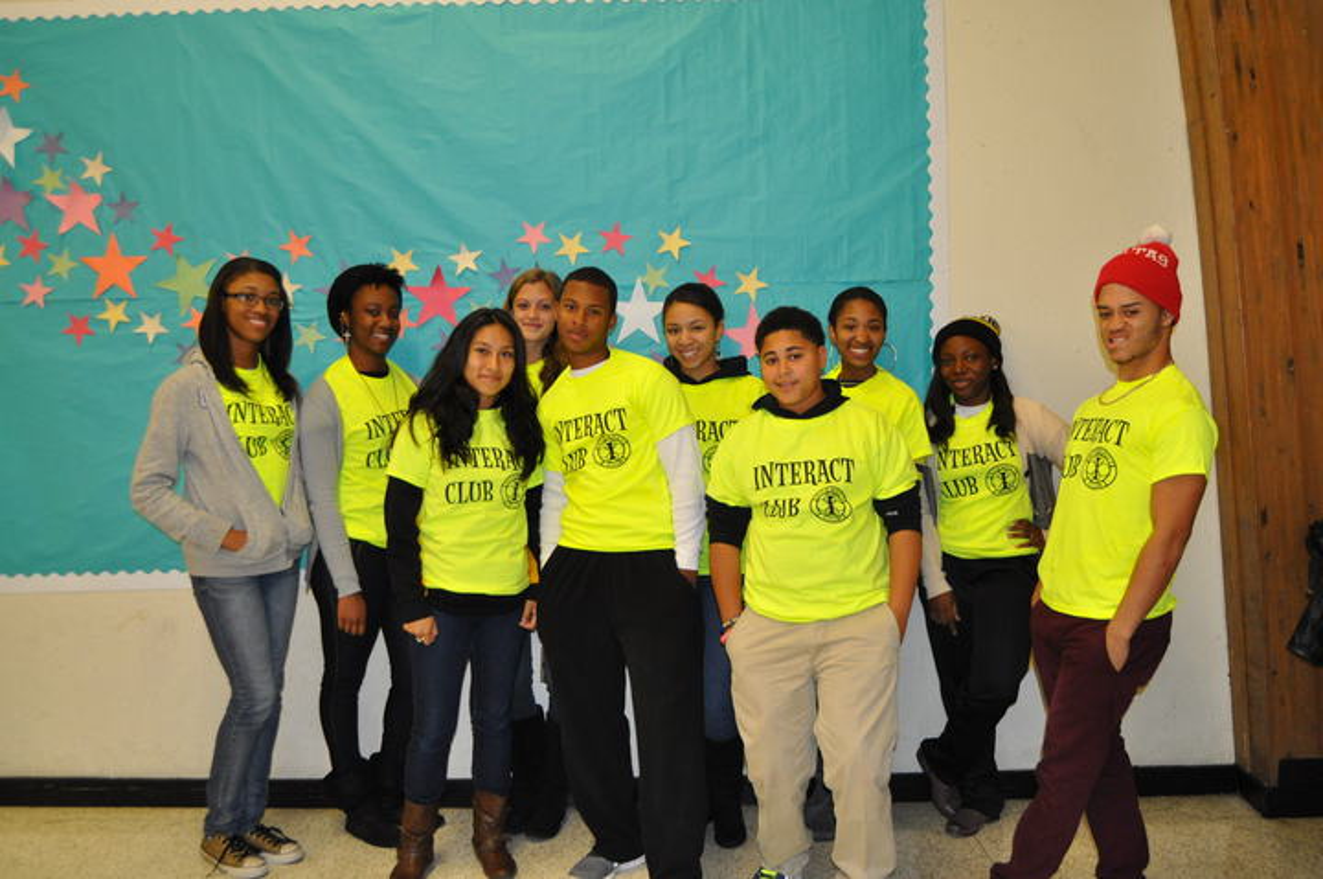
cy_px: 440
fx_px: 1211
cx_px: 662
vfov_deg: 39.9
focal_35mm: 33
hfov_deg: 57.3
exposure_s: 1/60
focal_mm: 22
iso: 800
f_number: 3.5
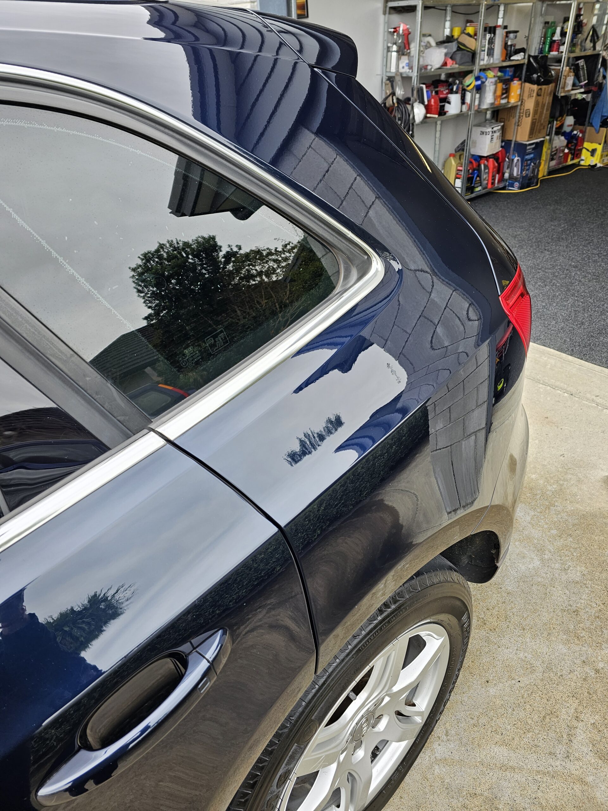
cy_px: 406
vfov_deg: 73.9
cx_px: 304
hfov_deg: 58.9
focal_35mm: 23
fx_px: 539
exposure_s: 1/180
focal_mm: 6.3
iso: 40
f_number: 1.7
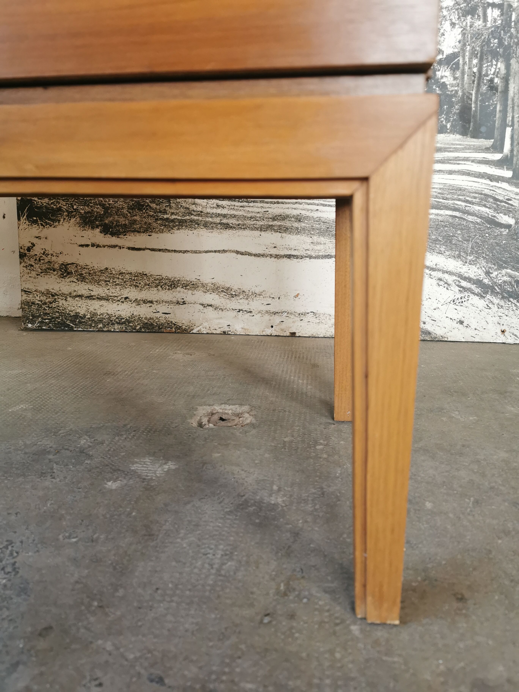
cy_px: 346
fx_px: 540
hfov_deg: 51.4
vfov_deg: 65.3
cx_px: 260
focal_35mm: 27
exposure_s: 1/120
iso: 160
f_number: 1.6
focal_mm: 5.56
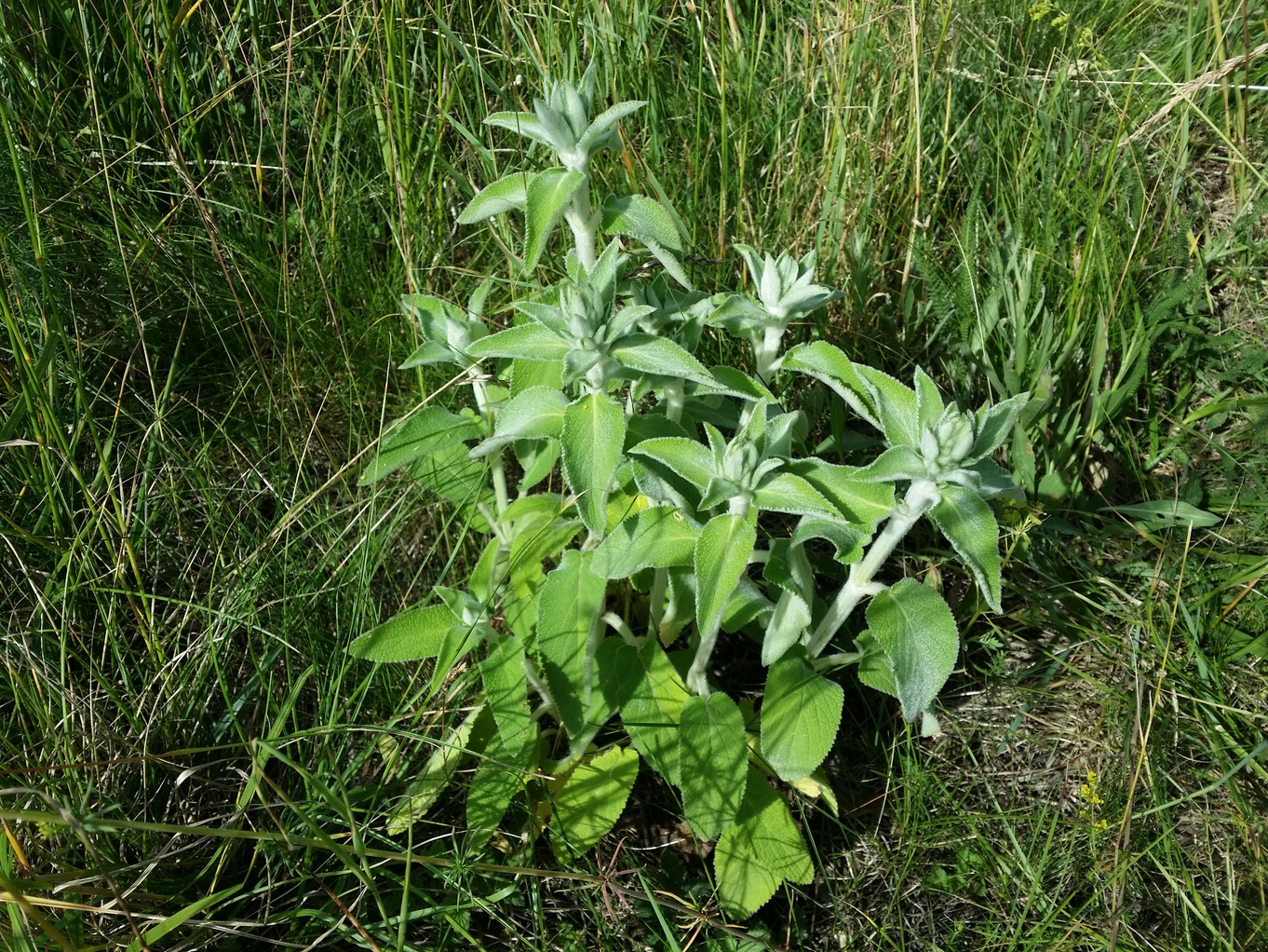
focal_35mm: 31
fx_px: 1136
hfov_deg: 58.3
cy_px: 476
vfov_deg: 45.5
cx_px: 634
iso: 50
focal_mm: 4.13
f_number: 2.2
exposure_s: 1/1296
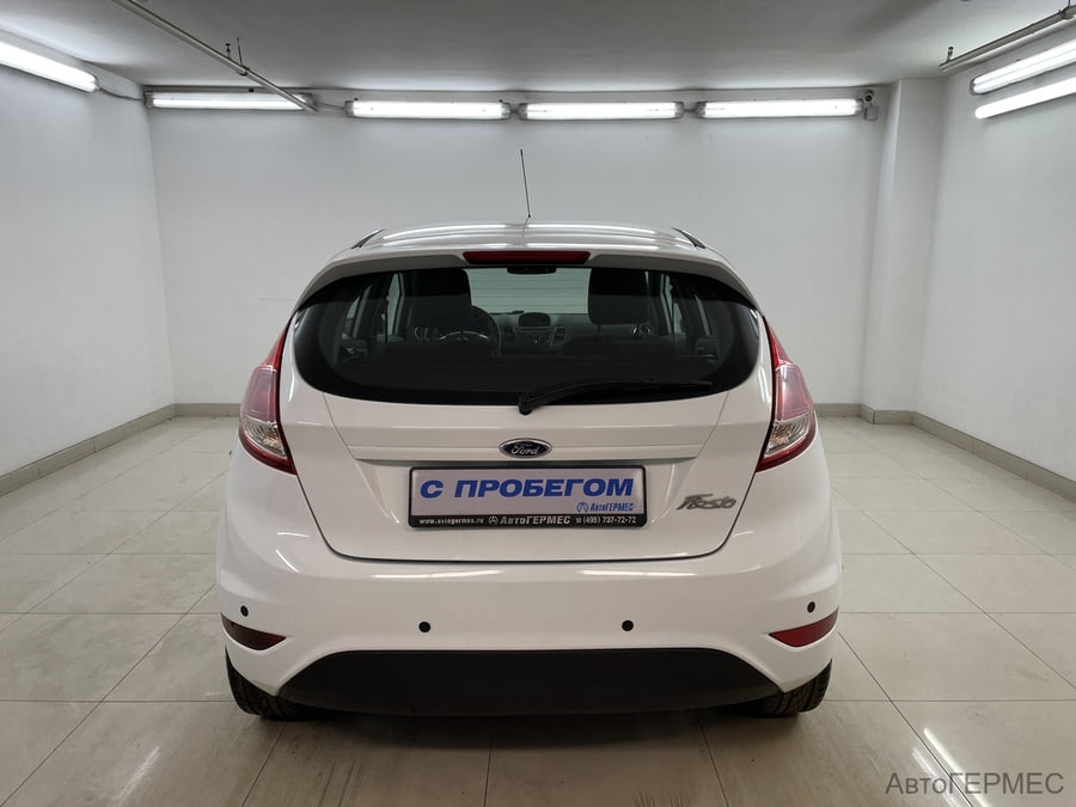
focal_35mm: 26
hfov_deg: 67.3
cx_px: 538
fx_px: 808
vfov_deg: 53.1
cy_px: 404
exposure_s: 1/100
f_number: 1.6
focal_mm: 4.2
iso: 32
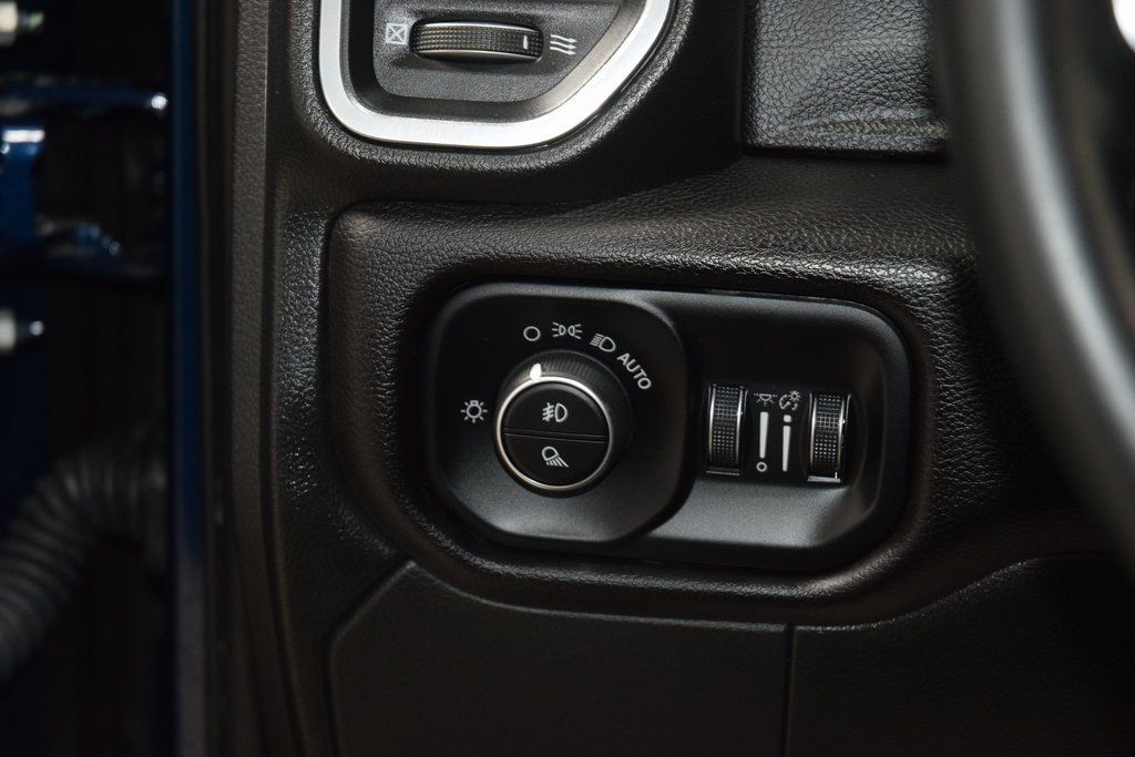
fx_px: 3311
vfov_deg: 13.0
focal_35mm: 105
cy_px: 378
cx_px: 568
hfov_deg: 19.5
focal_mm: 70
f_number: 4.5
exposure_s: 1/30
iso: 2000
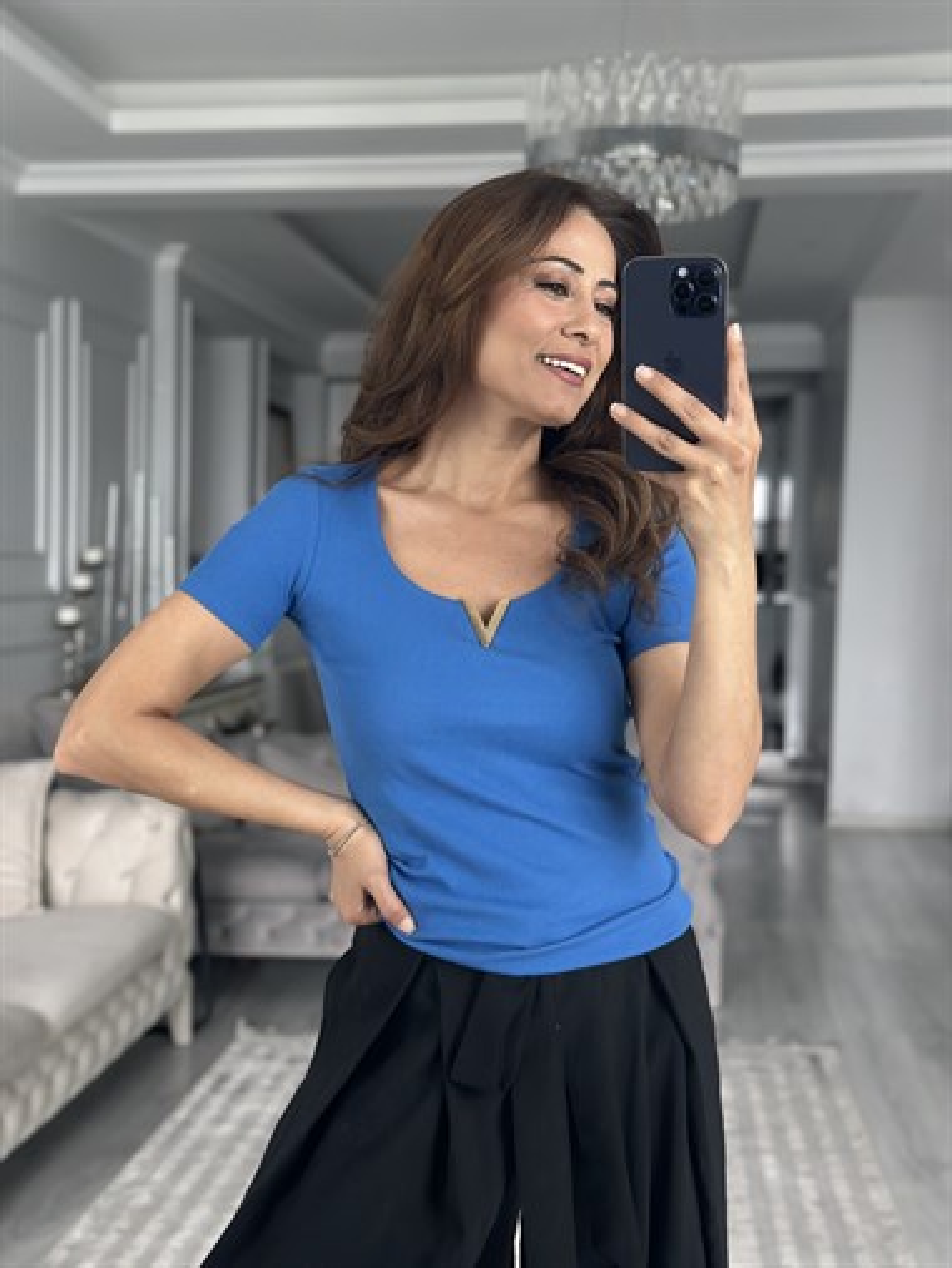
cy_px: 634
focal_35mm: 48
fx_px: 1759
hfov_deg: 30.3
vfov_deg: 39.6
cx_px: 476
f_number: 1.78
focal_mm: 6.86
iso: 250
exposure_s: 1/60
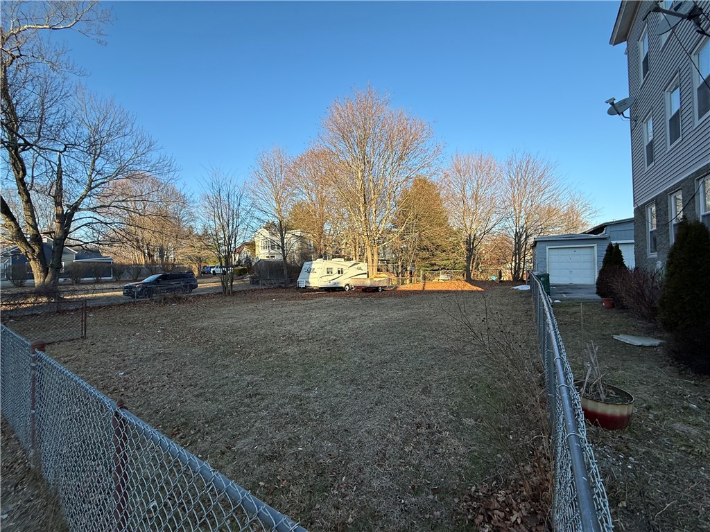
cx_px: 355
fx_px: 287
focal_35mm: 14
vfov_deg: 85.7
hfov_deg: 102.1
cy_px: 266
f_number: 2.2
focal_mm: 2.22
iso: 50
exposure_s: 1/596
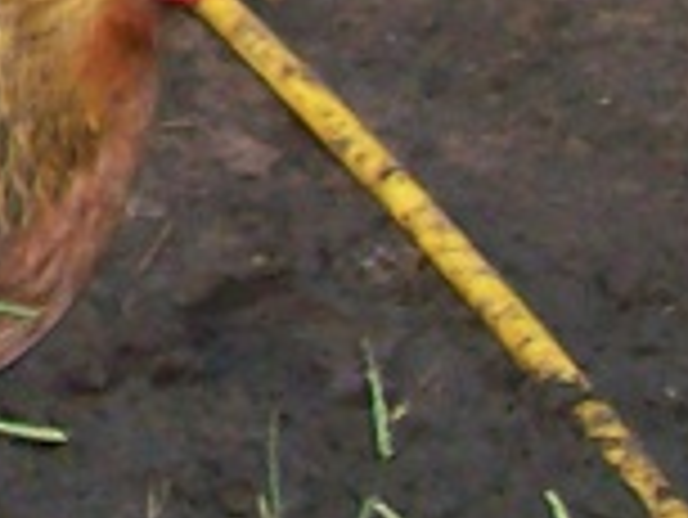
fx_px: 5331
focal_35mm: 268
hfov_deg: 6.5
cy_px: -750
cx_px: -1610
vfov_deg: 5.4
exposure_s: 1/64
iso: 80
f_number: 2.7
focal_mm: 6
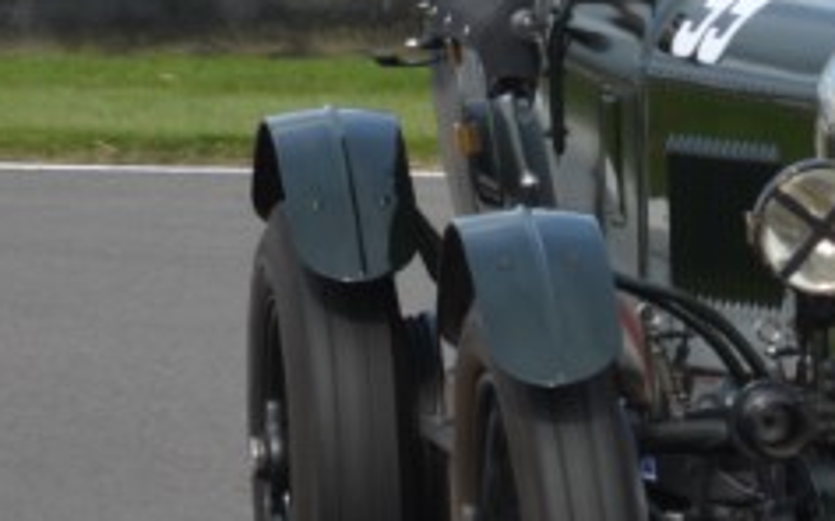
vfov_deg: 1.6
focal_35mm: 812
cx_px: 824
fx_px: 18474
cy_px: 248
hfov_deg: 2.6
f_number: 13
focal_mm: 180
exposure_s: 1/250
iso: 400
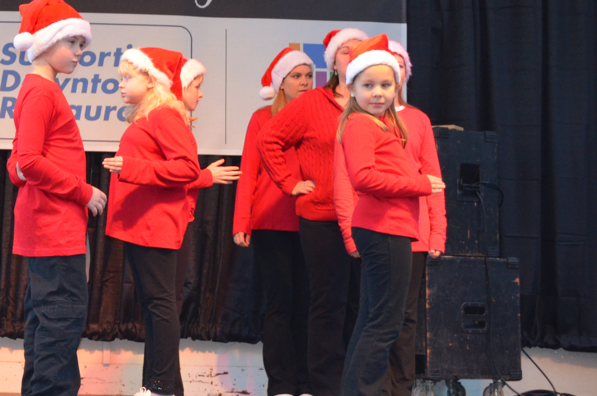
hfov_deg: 18.2
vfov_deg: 12.5
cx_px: -40
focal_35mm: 109
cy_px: 83
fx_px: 1804
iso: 1100
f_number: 4.8
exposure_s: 1/60
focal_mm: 32
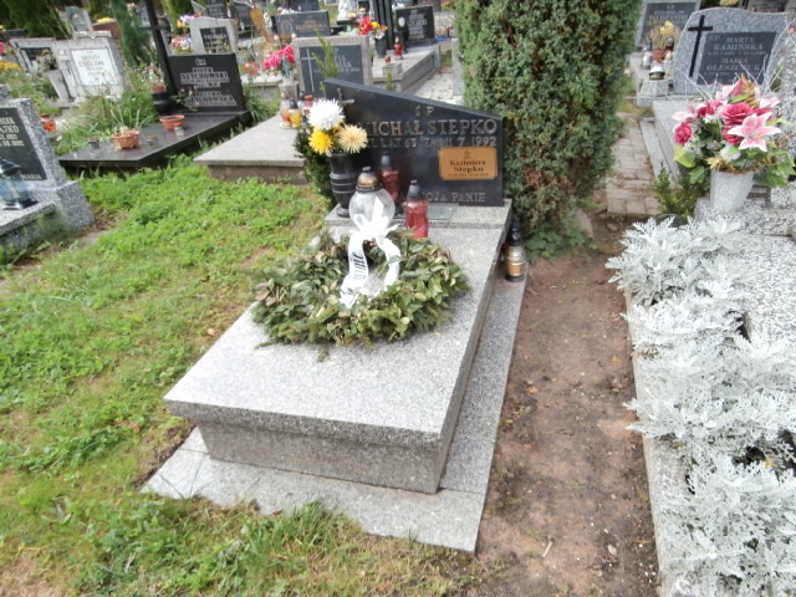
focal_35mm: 24
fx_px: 552
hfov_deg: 71.6
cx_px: 398
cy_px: 298
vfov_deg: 56.8
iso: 100
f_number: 3
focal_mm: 4.2
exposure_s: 1/320
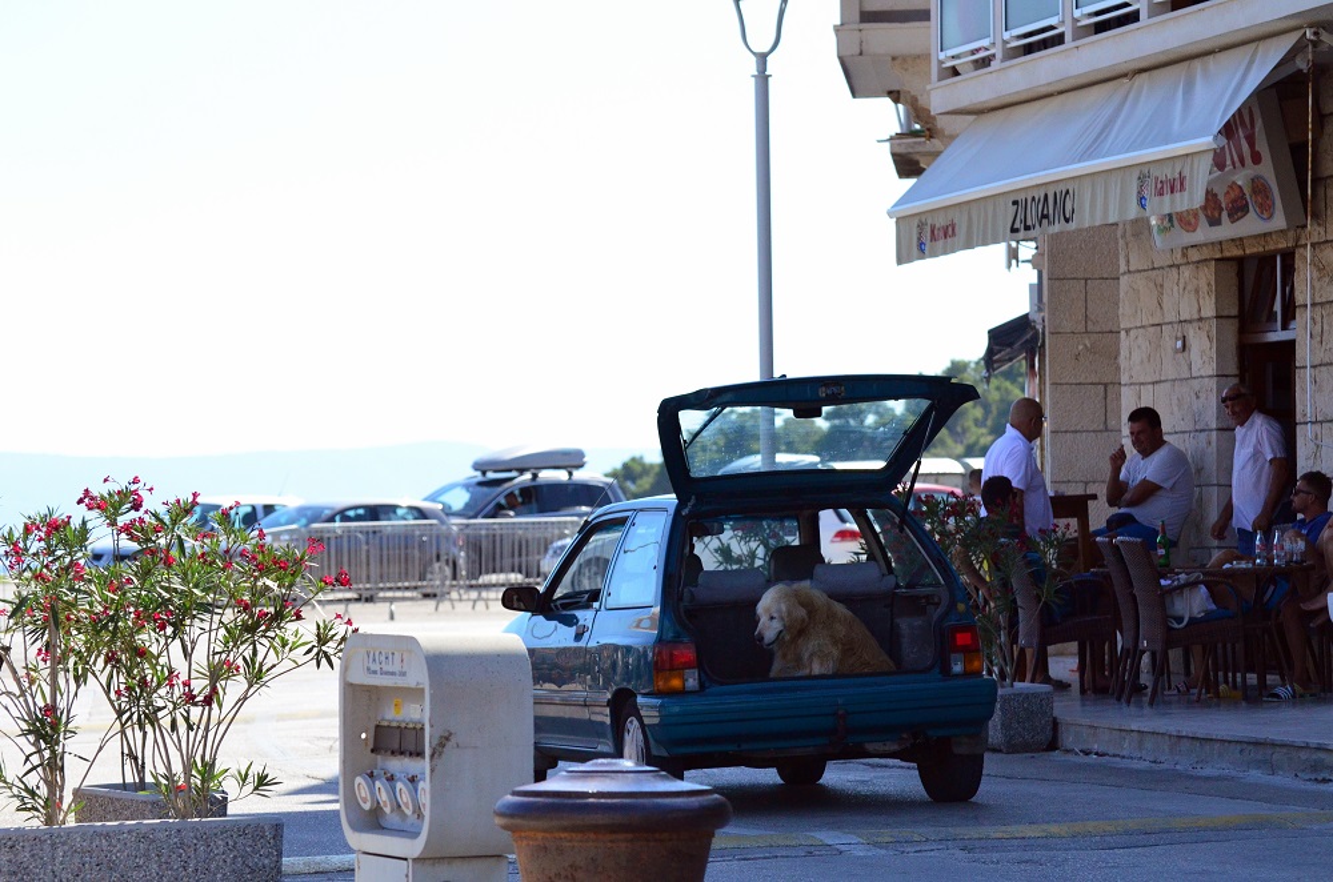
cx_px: 666
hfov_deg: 13.4
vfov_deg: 8.9
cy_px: 441
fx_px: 5653
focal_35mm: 153
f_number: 5.6
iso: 2000
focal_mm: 102
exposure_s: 1/8000
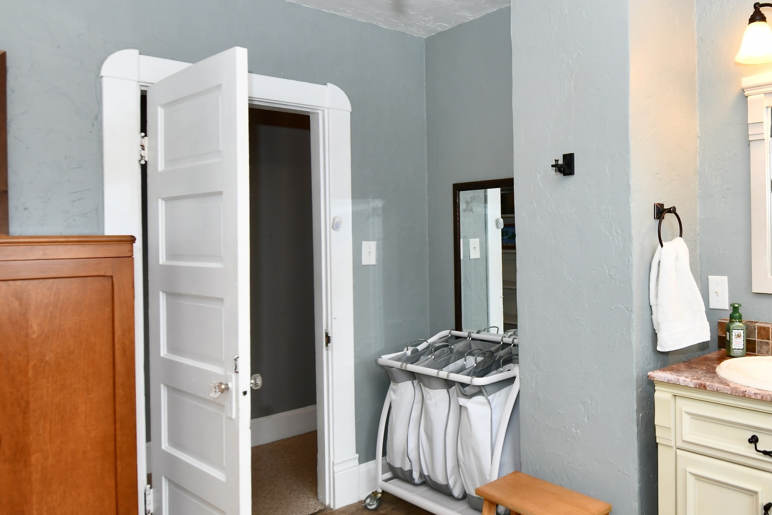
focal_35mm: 26
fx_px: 558
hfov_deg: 65.6
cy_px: 258
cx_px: 568
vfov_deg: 49.6
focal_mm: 14
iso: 400
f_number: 5.6
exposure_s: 1/60
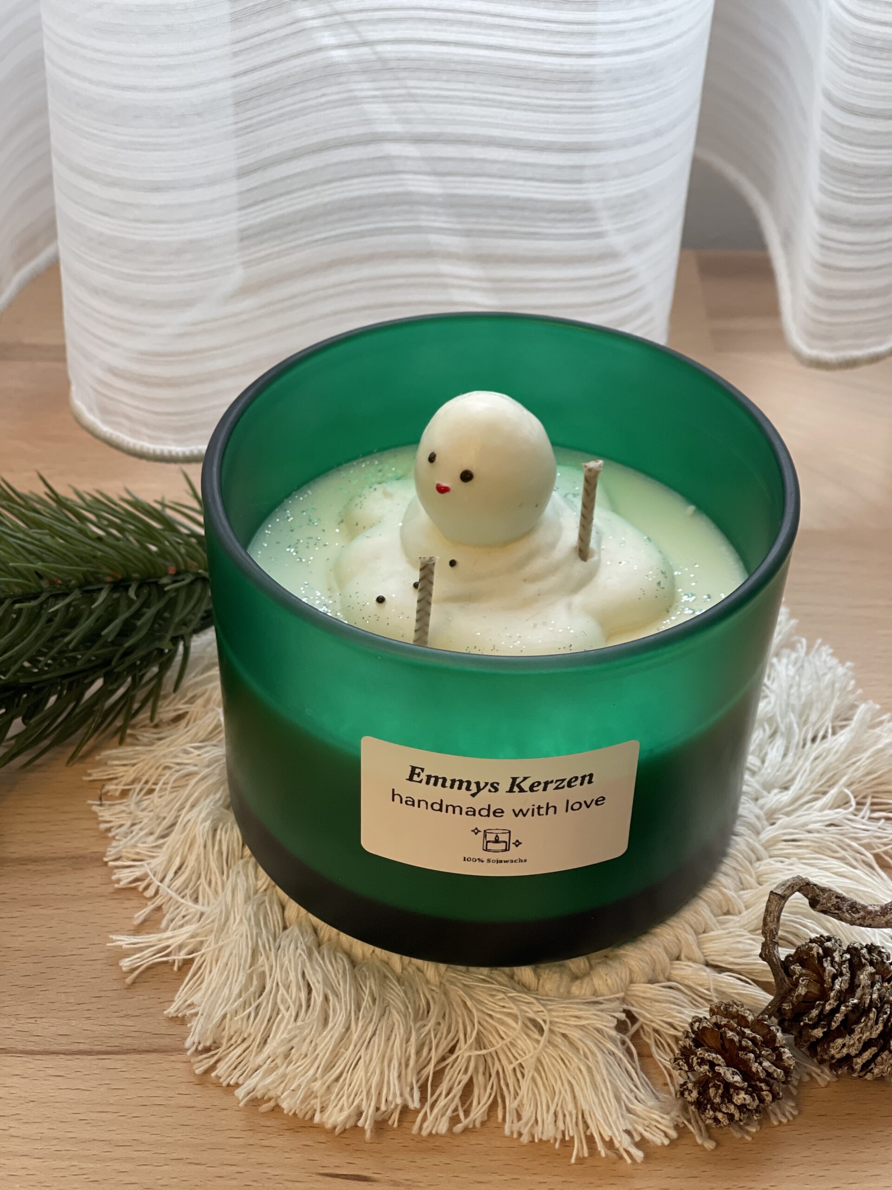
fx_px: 2199
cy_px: 595
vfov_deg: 30.3
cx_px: 446
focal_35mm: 64
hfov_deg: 22.9
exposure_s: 1/100
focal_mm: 7.5
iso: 125
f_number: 2.2
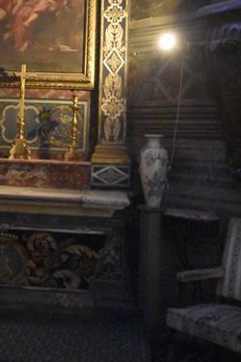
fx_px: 562
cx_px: 25
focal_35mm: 56
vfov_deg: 34.2
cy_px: 54
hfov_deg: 23.6
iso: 12800
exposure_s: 1/50
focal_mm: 20
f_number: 3.5
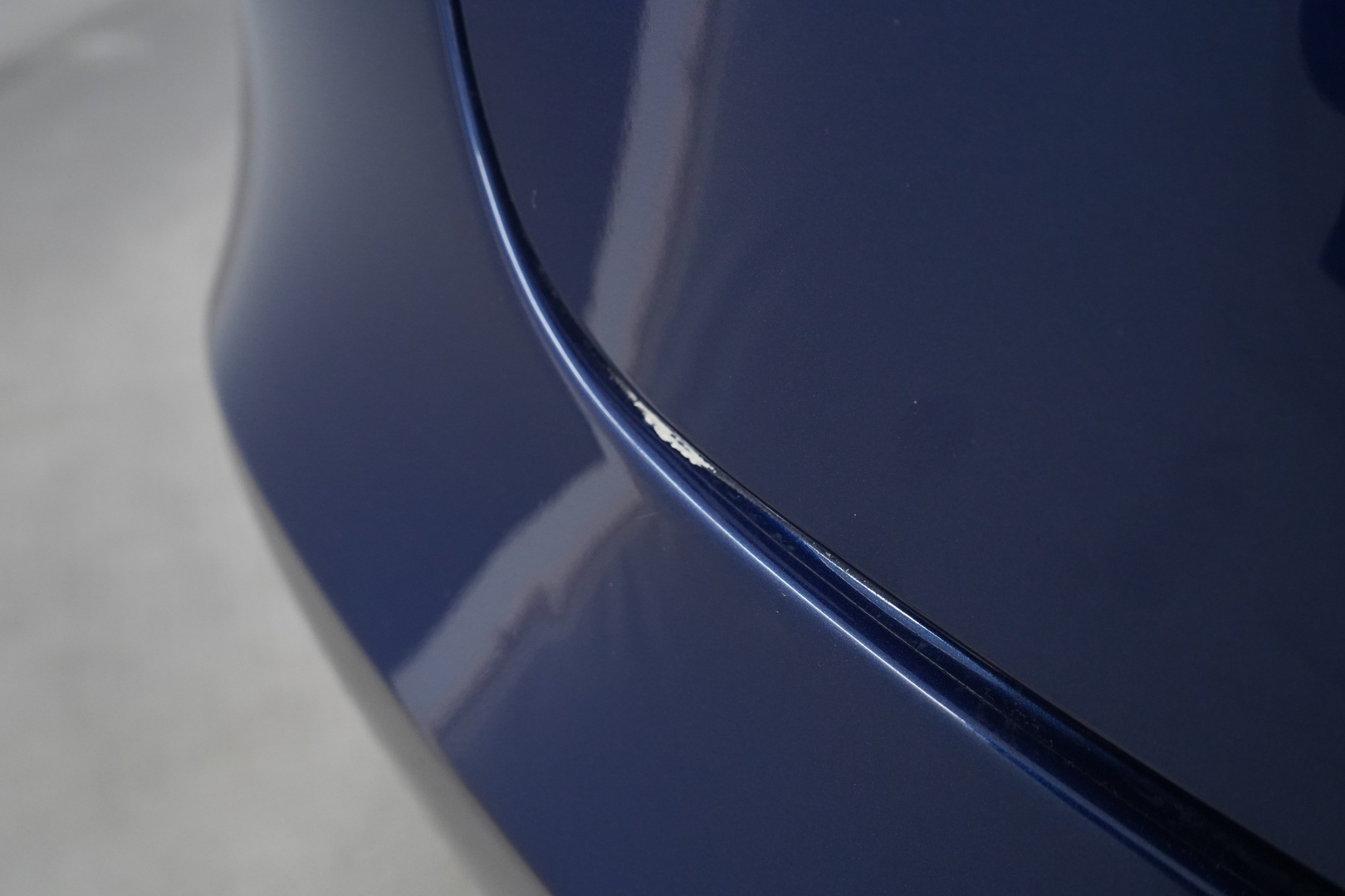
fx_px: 1046
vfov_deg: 46.4
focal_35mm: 28
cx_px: 672
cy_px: 448
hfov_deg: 65.5
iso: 4000
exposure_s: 1/60
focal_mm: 28
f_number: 6.3
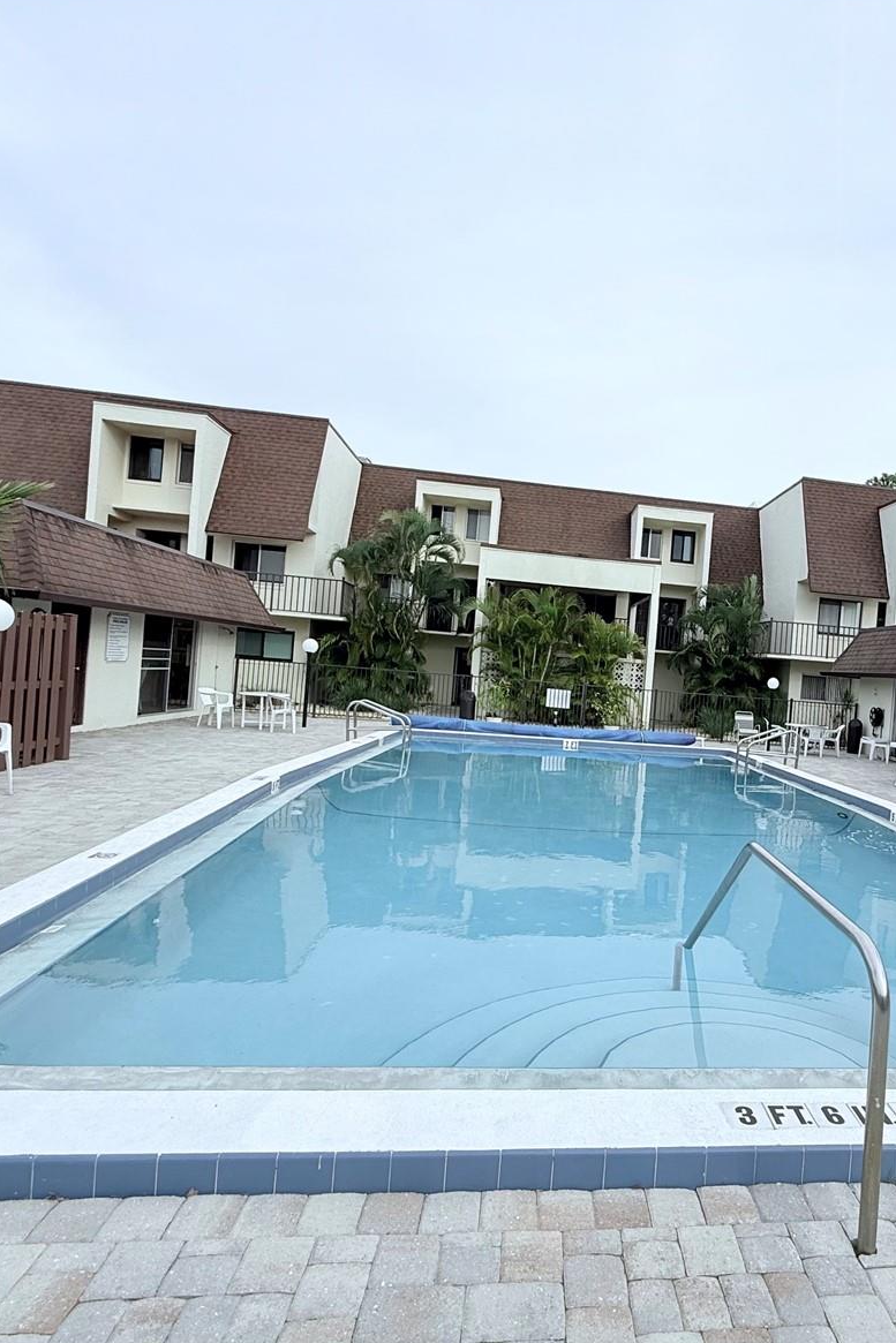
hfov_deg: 59.5
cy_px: 679
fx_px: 746
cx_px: 641
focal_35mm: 20
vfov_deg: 84.0
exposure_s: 1/1001
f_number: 2.2
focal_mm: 2.22
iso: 50
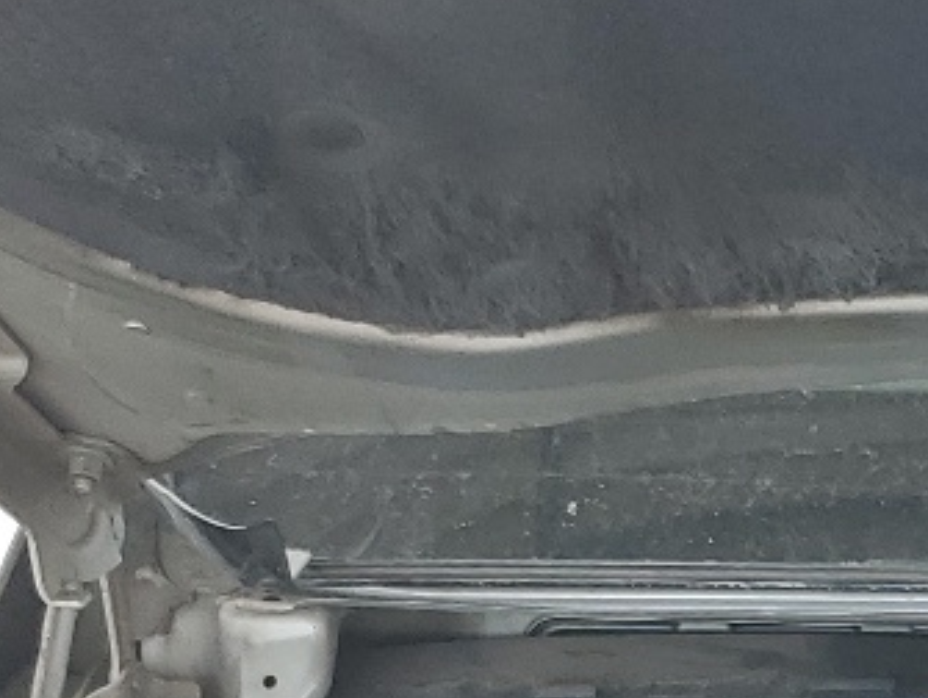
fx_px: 3328
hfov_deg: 14.4
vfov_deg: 10.7
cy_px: 1532
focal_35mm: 124
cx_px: 1537
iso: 50
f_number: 1.5
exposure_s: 1/250
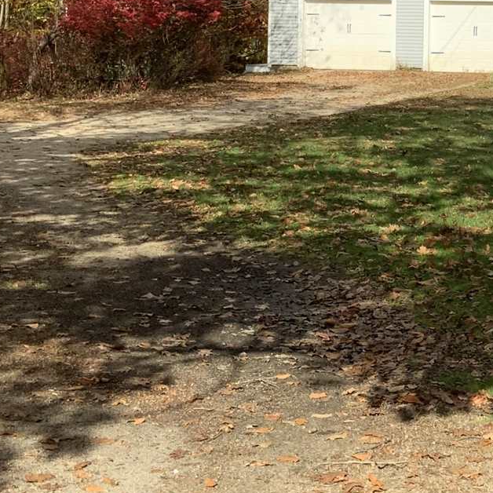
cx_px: 528
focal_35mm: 94
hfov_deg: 17.9
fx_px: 1515
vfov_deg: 17.9
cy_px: -37
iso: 16
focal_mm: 3
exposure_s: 1/1451
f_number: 1.8
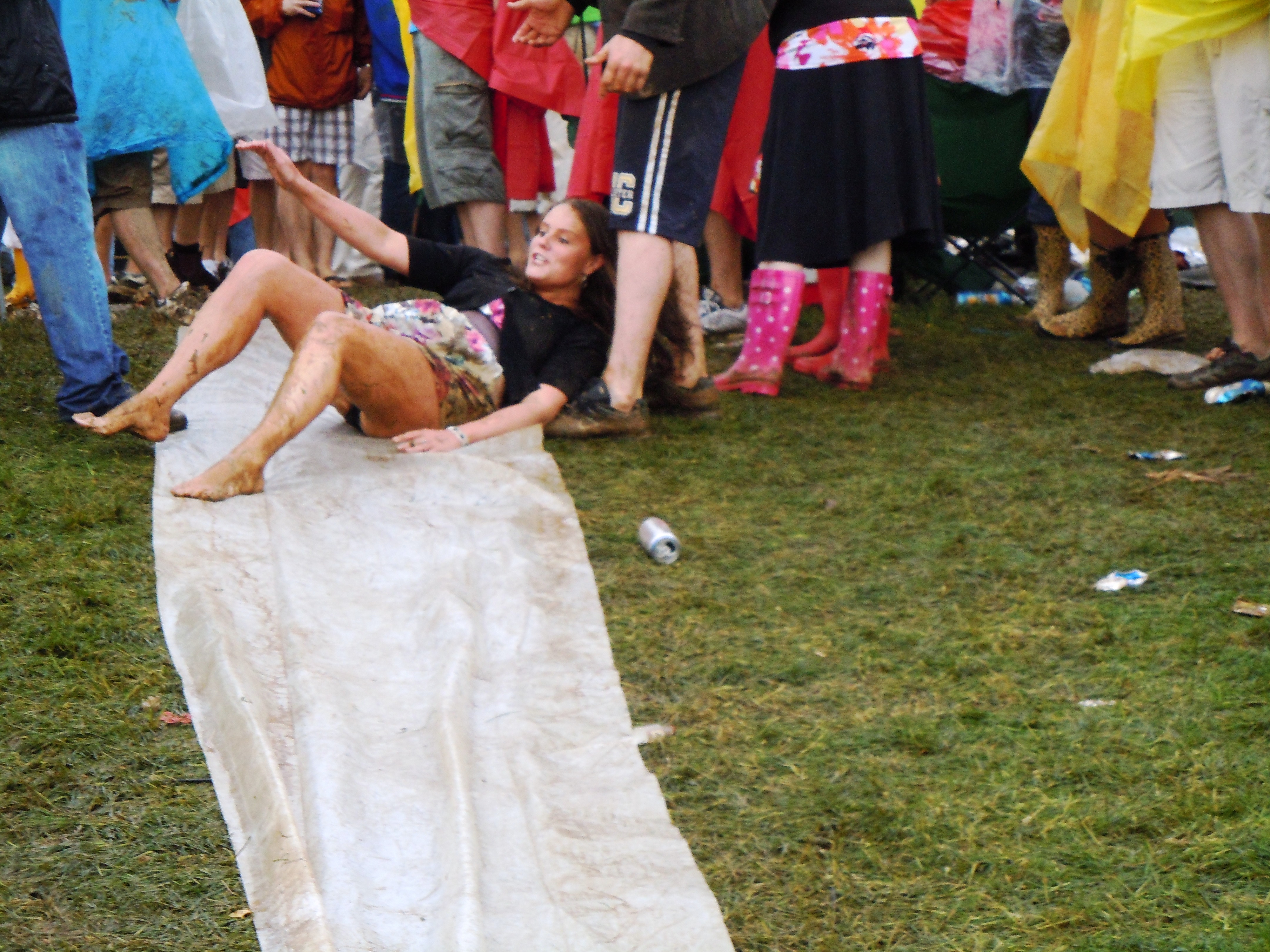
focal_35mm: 116
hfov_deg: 17.0
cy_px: 476
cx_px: 635
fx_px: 4256
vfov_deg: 12.8
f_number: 4.6
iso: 400
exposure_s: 1/200
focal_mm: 20.9
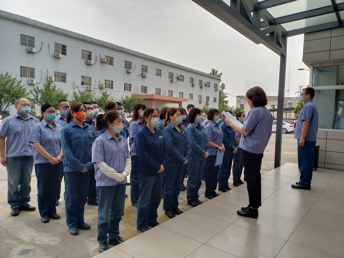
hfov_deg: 69.4
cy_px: 129
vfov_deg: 54.9
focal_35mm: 25
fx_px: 248
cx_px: 172
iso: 323
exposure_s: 1/100
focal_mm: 4.71
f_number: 1.79
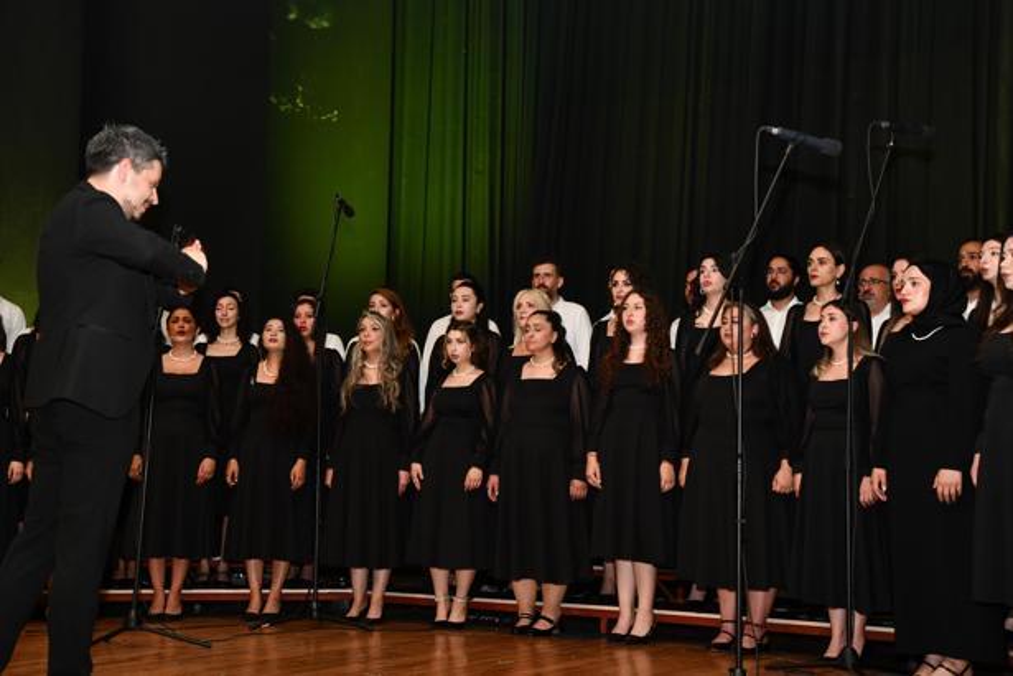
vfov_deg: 28.1
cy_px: 338
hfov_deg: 41.1
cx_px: 506
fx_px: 1351
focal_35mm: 48
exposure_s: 1/20
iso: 2000
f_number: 6.3
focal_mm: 48
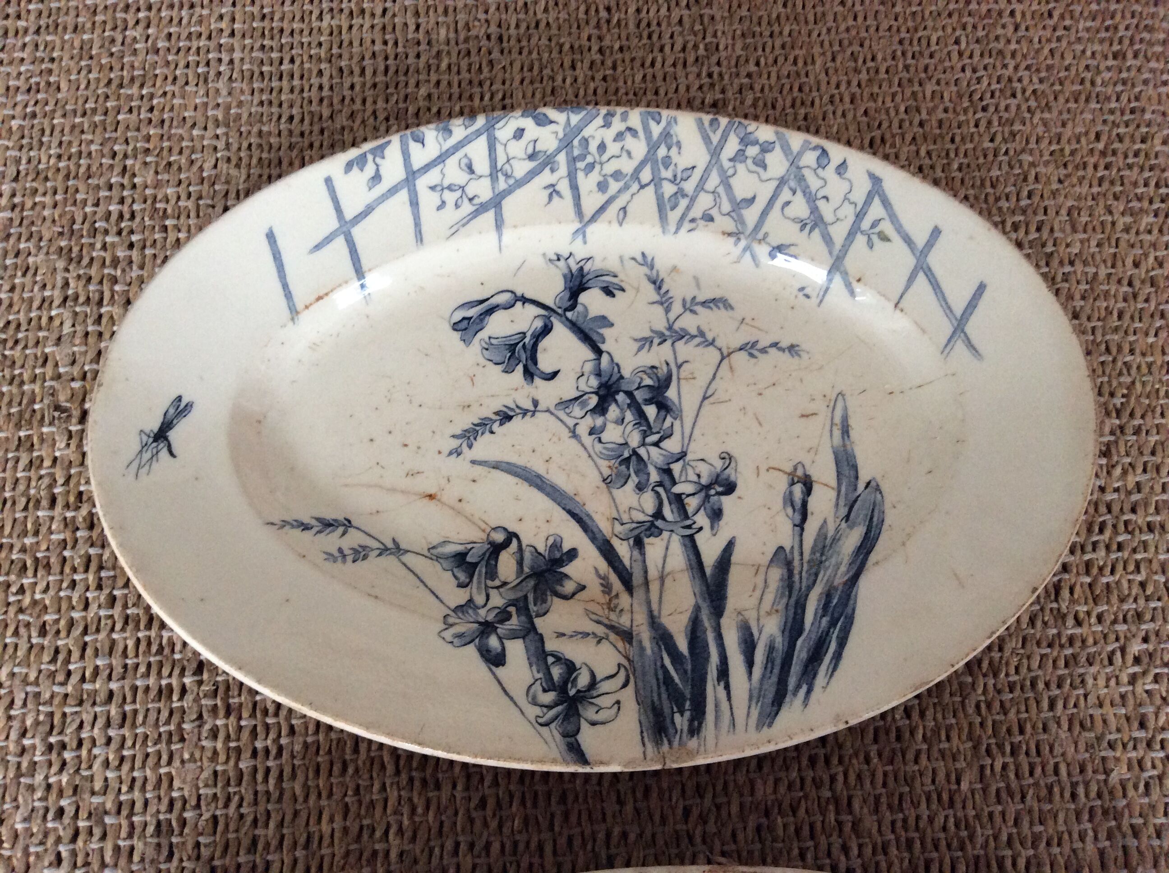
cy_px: 436
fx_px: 1079
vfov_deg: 44.1
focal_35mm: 32
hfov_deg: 56.9
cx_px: 584
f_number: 2.4
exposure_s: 1/25
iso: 160
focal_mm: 3.3
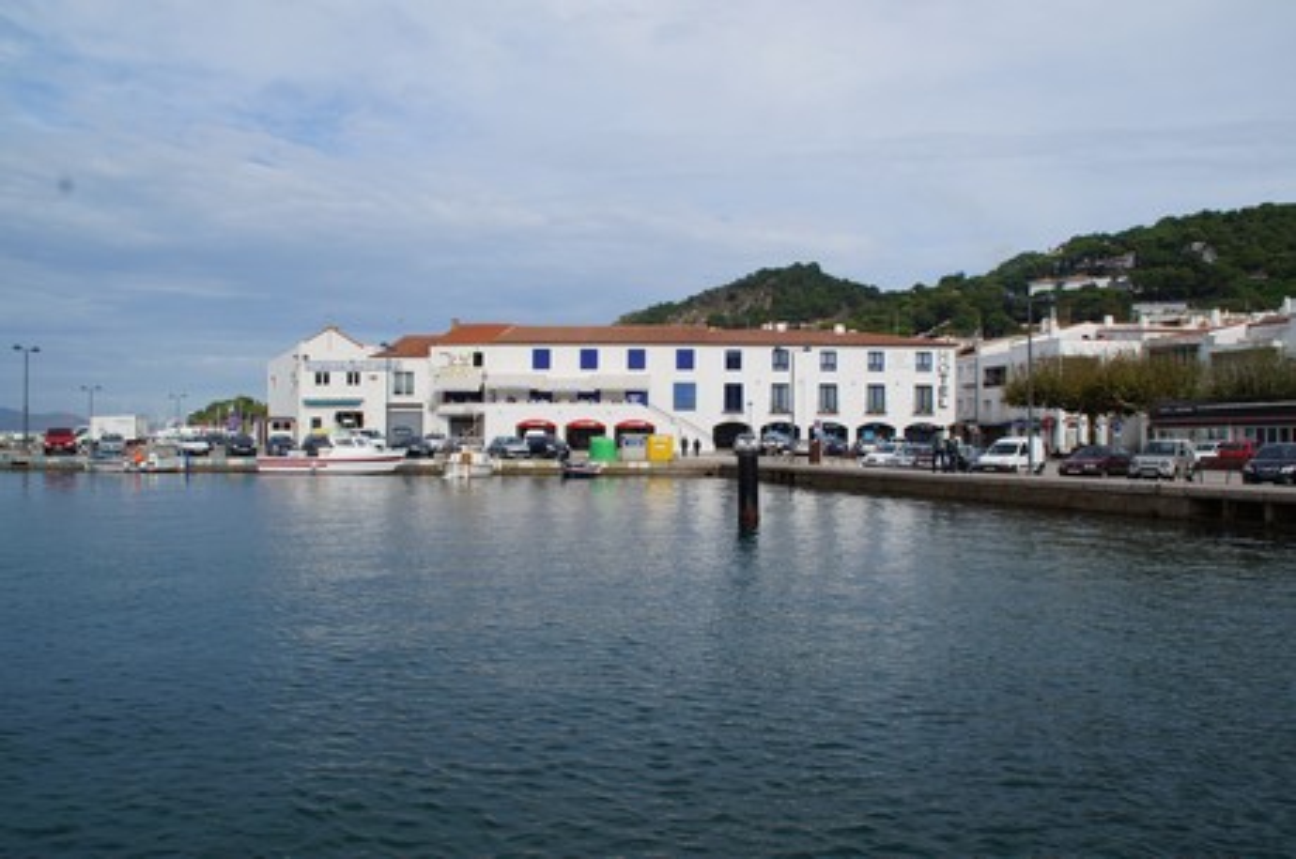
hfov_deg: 67.5
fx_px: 970
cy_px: 430
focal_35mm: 27
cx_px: 648
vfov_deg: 47.8
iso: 100
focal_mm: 18
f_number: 11
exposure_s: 1/160
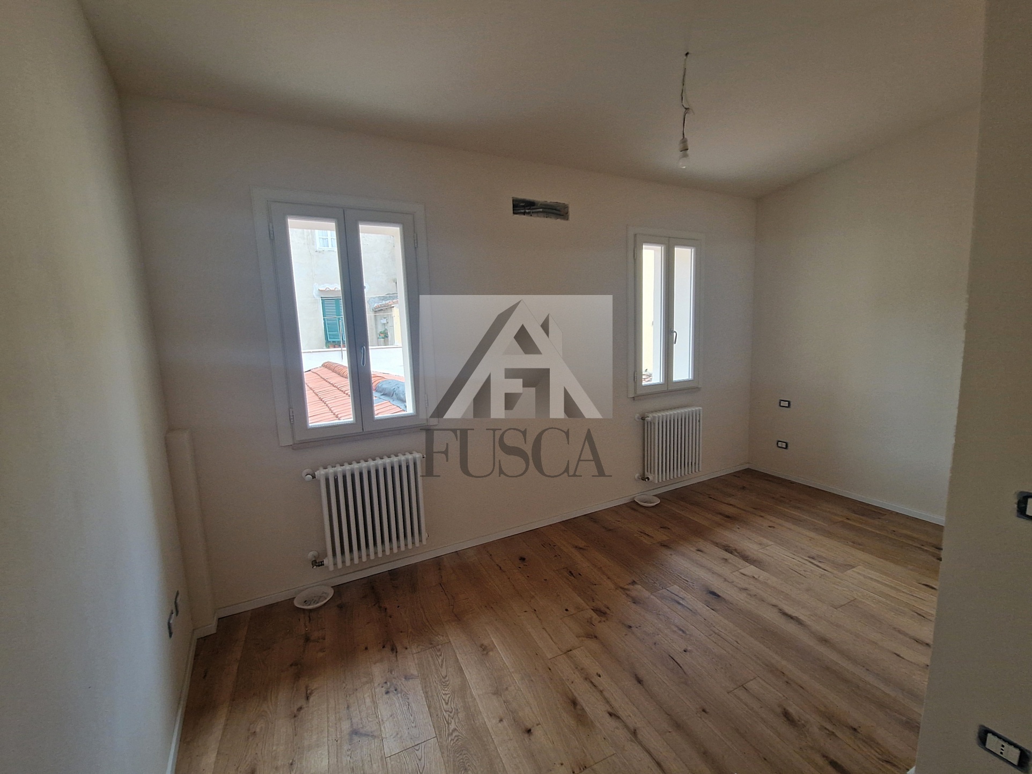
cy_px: 387
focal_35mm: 13
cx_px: 516
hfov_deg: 106.2
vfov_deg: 89.9
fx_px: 388
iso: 125
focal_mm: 2.2
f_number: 2.2
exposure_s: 1/50
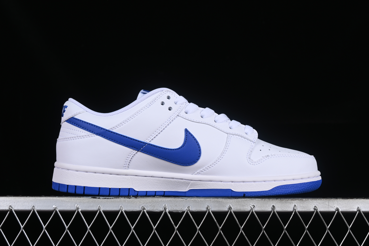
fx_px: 769
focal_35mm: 75
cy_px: 123
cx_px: 184
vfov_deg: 18.2
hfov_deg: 27.0
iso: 160
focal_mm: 50
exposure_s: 1/100
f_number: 9
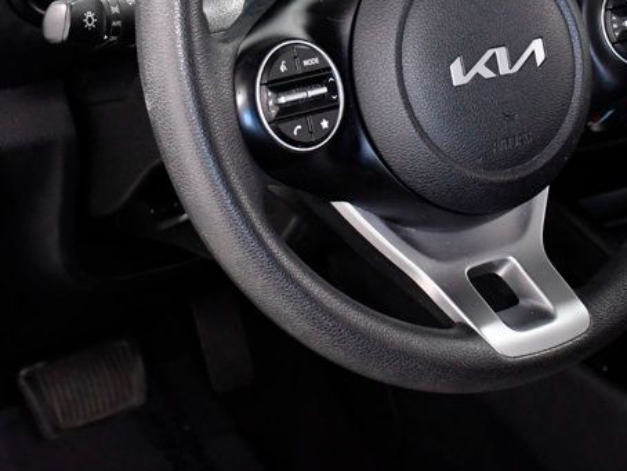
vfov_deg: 14.1
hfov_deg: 18.9
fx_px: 1885
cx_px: 387
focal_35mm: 104
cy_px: 23
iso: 2500
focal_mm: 32
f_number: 4.5
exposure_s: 1/125
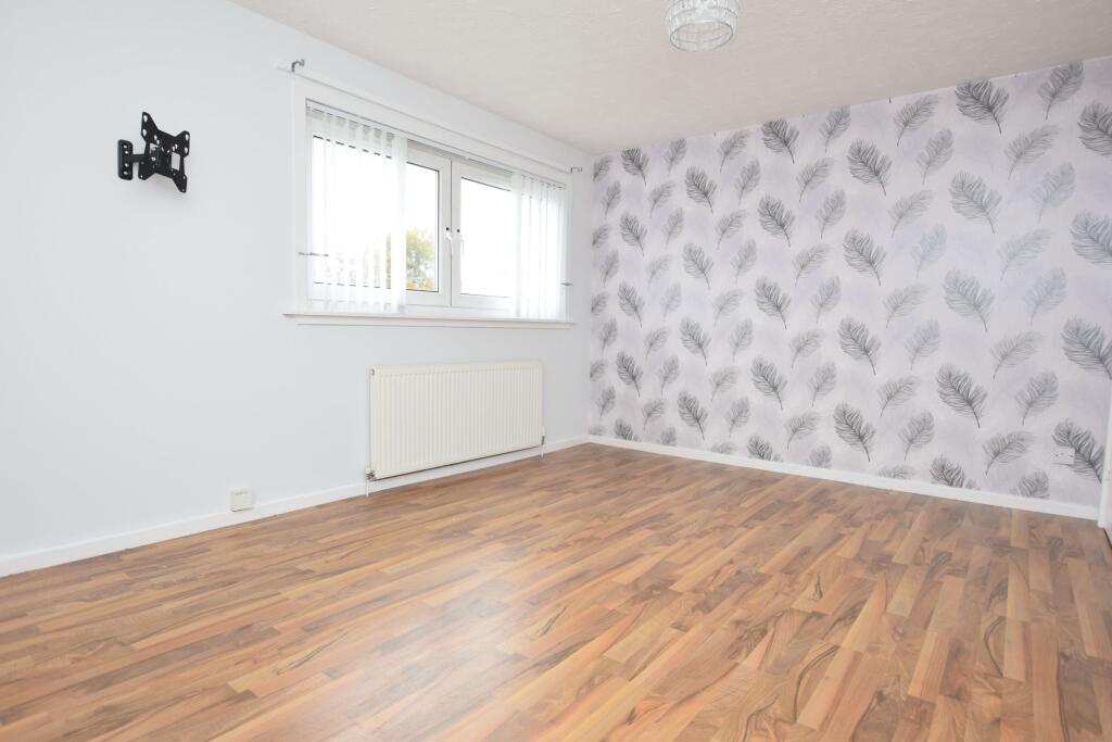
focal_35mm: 20
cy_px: 371
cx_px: 556
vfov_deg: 63.2
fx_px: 602
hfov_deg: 85.4
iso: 800
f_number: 5
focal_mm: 13
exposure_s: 1/100
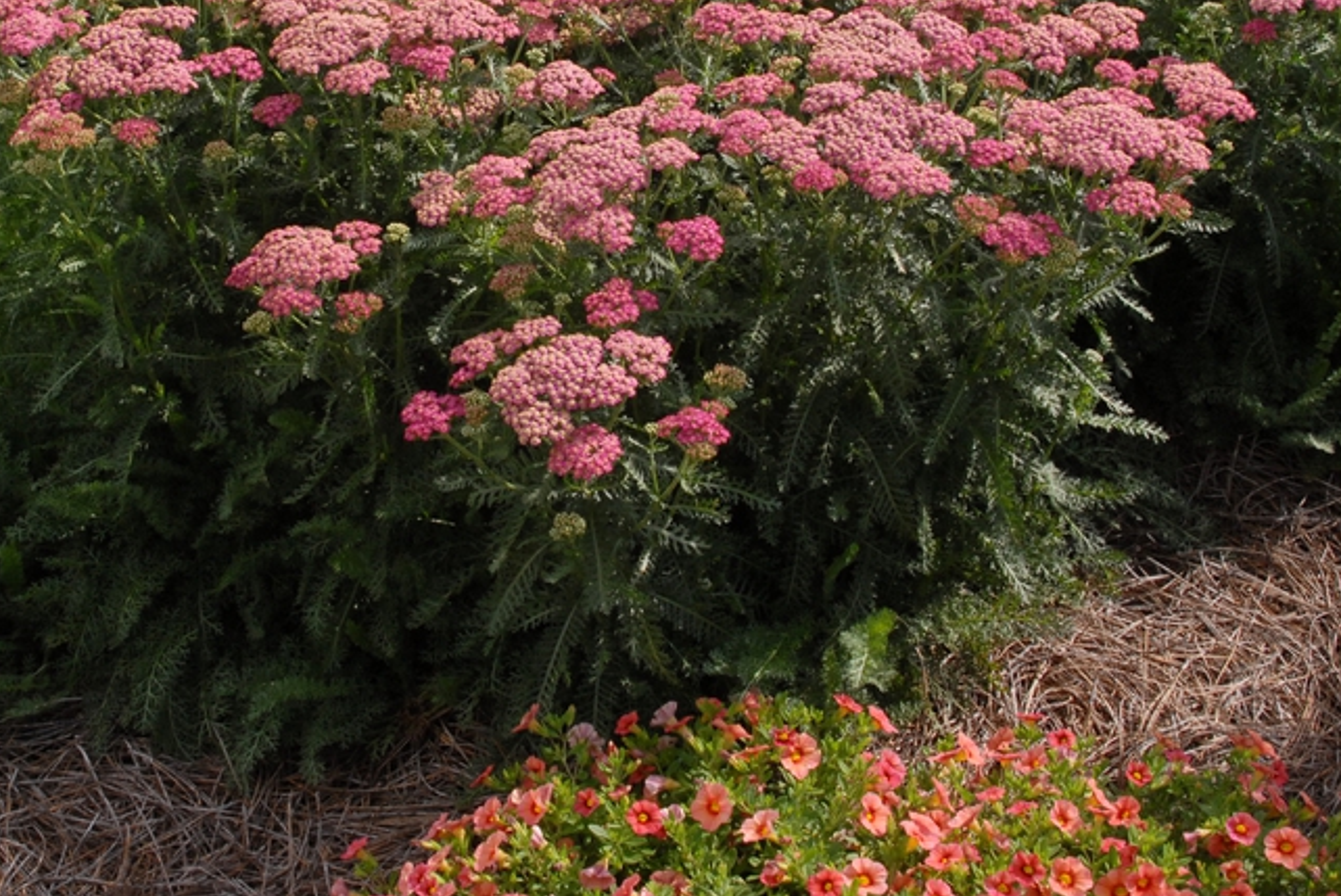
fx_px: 2497
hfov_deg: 29.9
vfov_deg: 20.2
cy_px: 199
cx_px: 478
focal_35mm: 67
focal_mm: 28
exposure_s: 1/320
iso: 400
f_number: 9
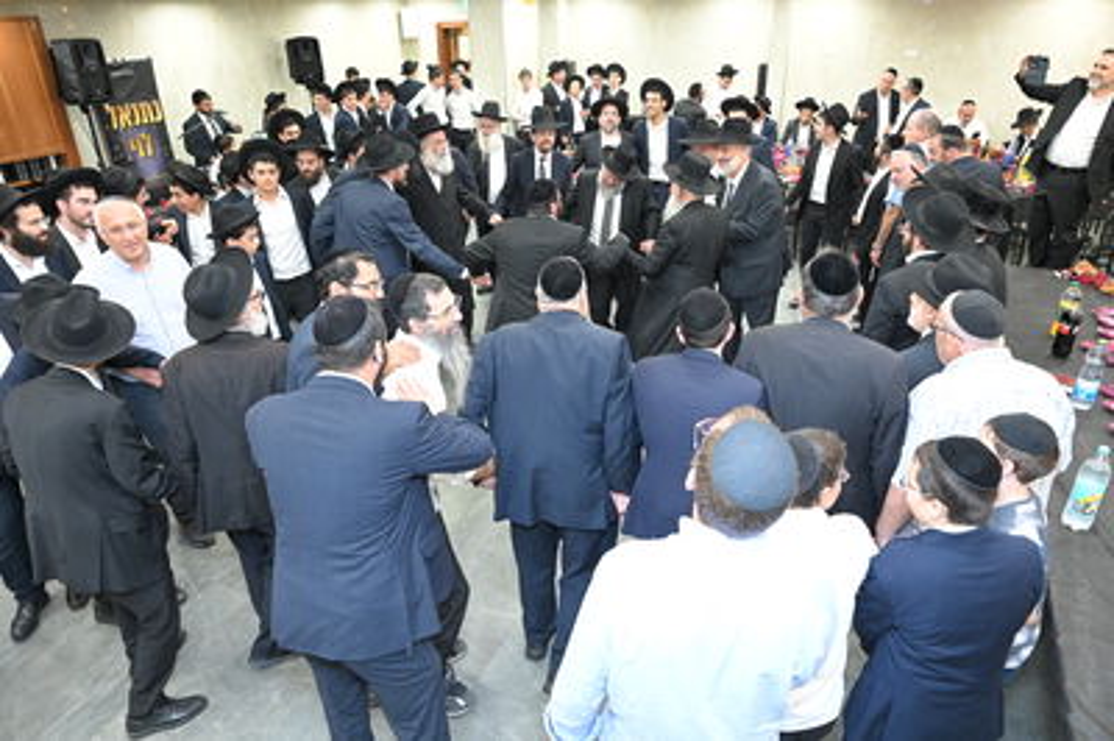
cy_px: 370
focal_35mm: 24
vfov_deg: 53.1
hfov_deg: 73.8
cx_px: 557
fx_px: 742
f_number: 5.6
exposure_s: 1/200
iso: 8000
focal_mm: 24
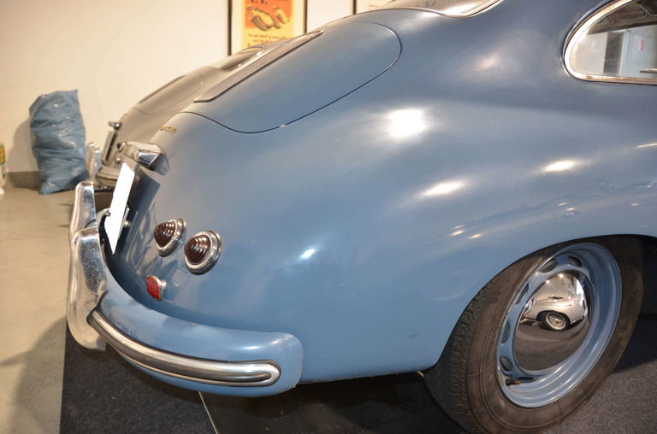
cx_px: 328
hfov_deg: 67.5
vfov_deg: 47.7
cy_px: 217
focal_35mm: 27
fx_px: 492
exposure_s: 1/60
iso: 800
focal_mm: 18
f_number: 3.5
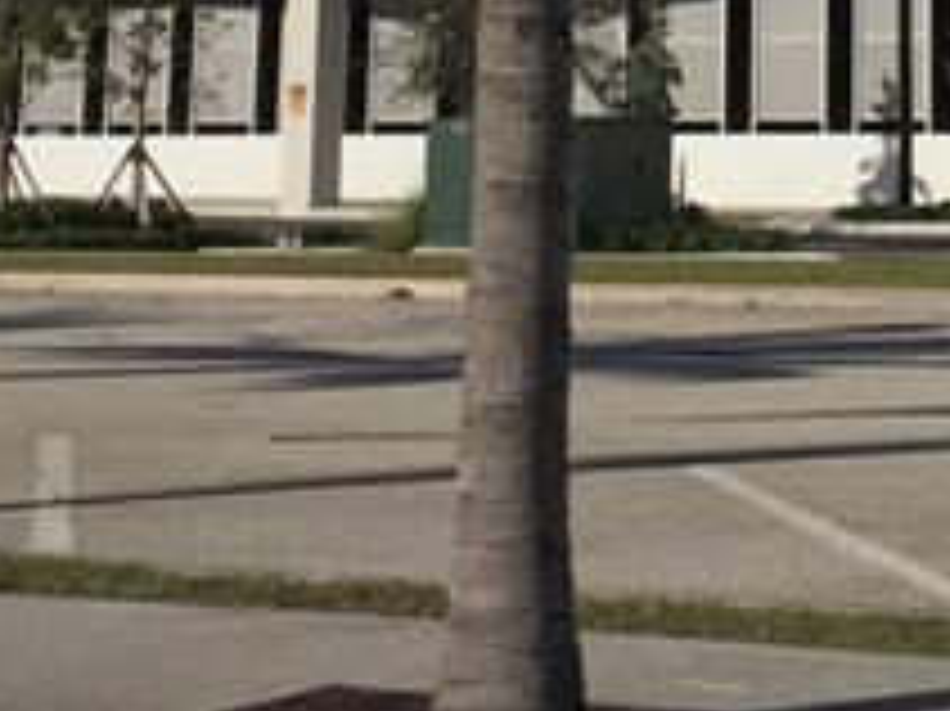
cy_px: -832
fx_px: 3867
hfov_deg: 13.7
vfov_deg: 9.6
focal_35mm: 141
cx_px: 1027
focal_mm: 4.15
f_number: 2.2
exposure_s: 1/7937
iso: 32
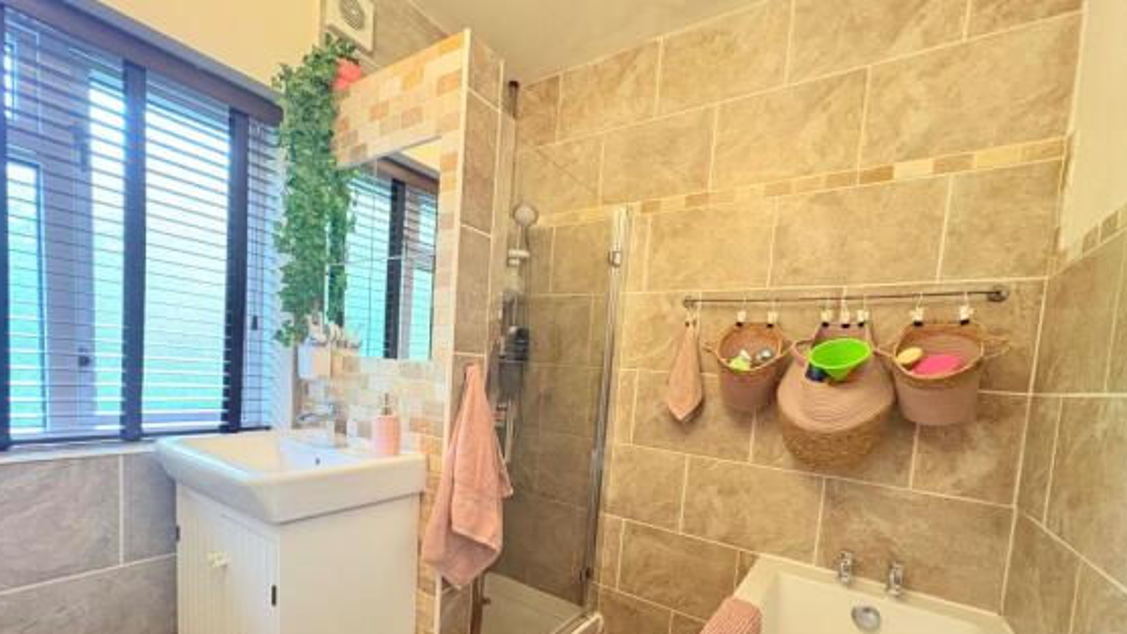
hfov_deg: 99.4
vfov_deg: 65.7
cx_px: 562
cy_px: 410
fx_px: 478
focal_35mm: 16
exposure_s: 1/50
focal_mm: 2.22
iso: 500
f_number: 2.2
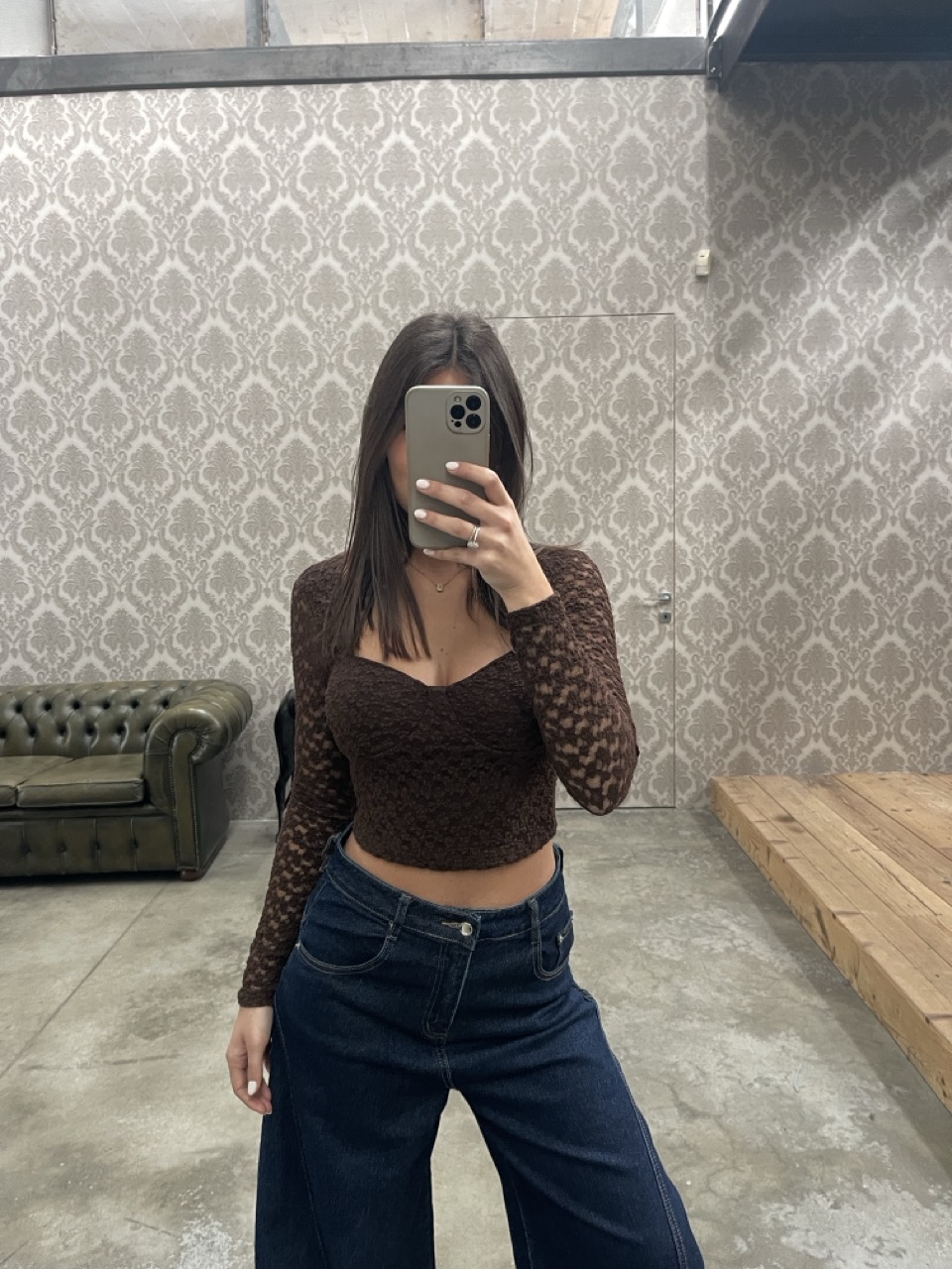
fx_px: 917
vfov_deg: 69.4
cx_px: 476
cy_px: 634
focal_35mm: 25
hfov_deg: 54.9
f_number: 1.6
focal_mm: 5.1
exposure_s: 1/60
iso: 320
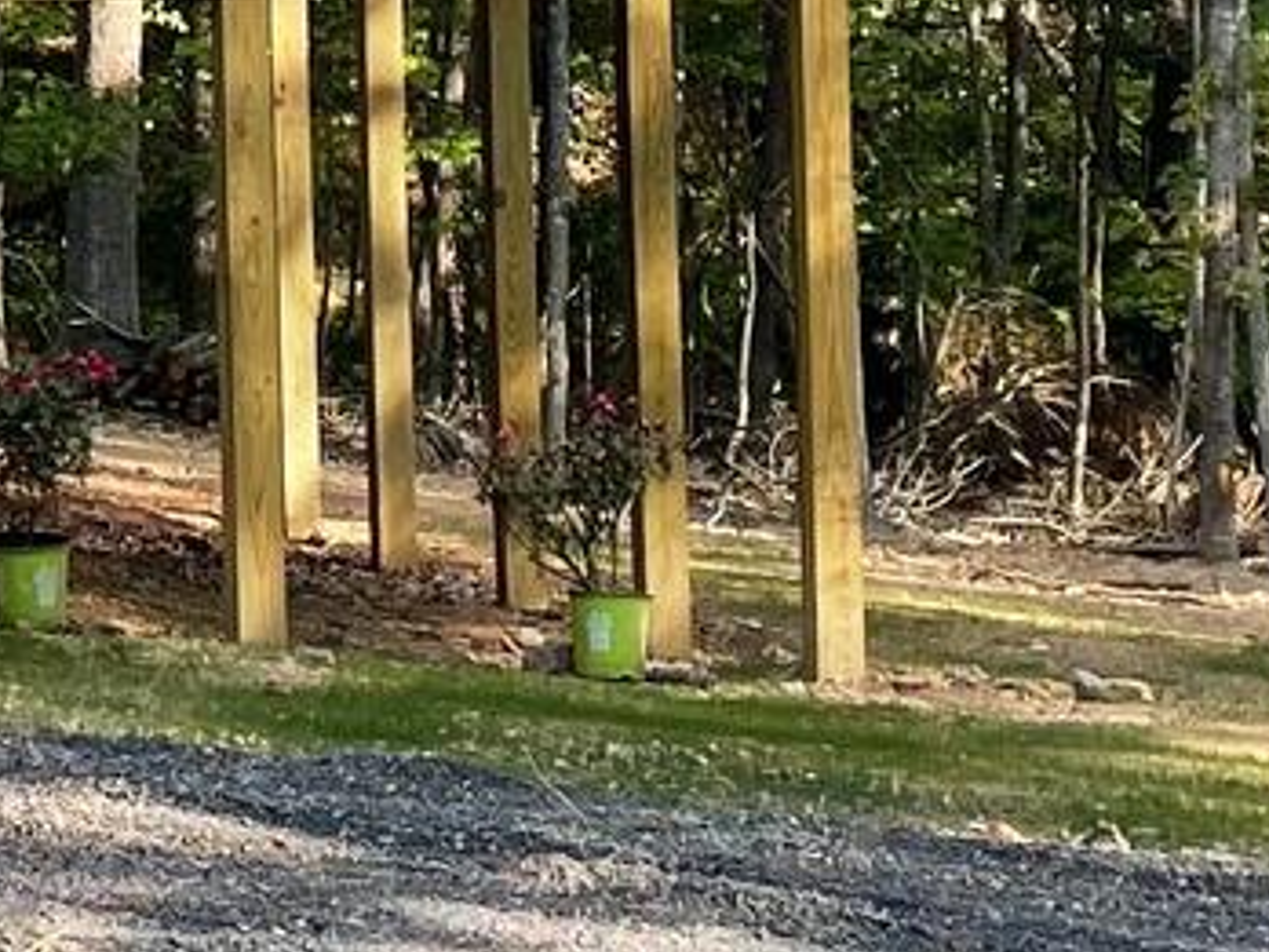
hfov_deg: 12.5
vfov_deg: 9.5
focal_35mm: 153
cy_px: -412
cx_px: -376
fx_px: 5609
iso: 32
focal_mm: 4.2
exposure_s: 1/485
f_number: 1.6
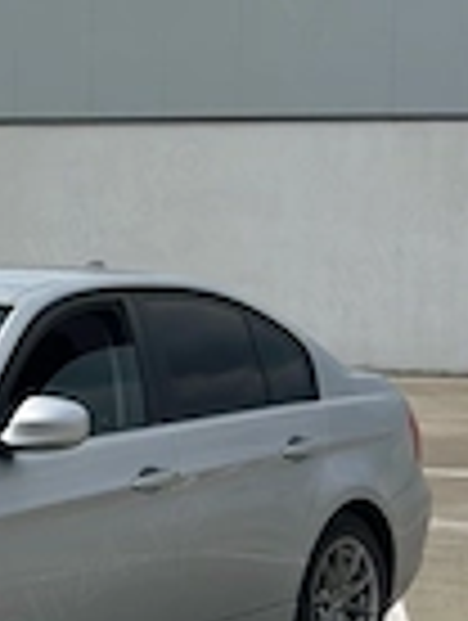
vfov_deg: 14.2
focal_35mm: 139
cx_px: -198
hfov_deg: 10.4
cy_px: 302
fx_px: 2498
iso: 100
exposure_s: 1/8929
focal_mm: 6.86
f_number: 1.78
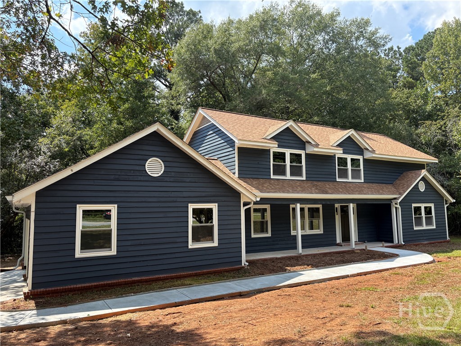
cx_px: 230
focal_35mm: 26
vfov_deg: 53.1
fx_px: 346
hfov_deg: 67.3
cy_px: 173
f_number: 1.6
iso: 50
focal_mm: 5.96
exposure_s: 1/1099
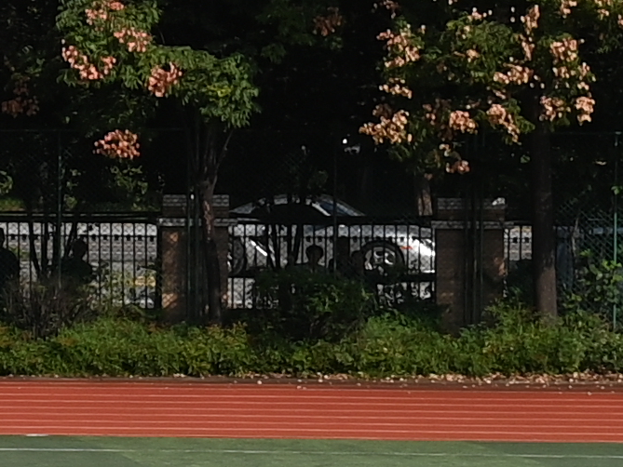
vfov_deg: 3.2
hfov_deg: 4.1
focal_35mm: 464
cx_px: -1589
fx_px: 8352
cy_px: 138
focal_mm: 58
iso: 200
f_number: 10
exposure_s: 1/640
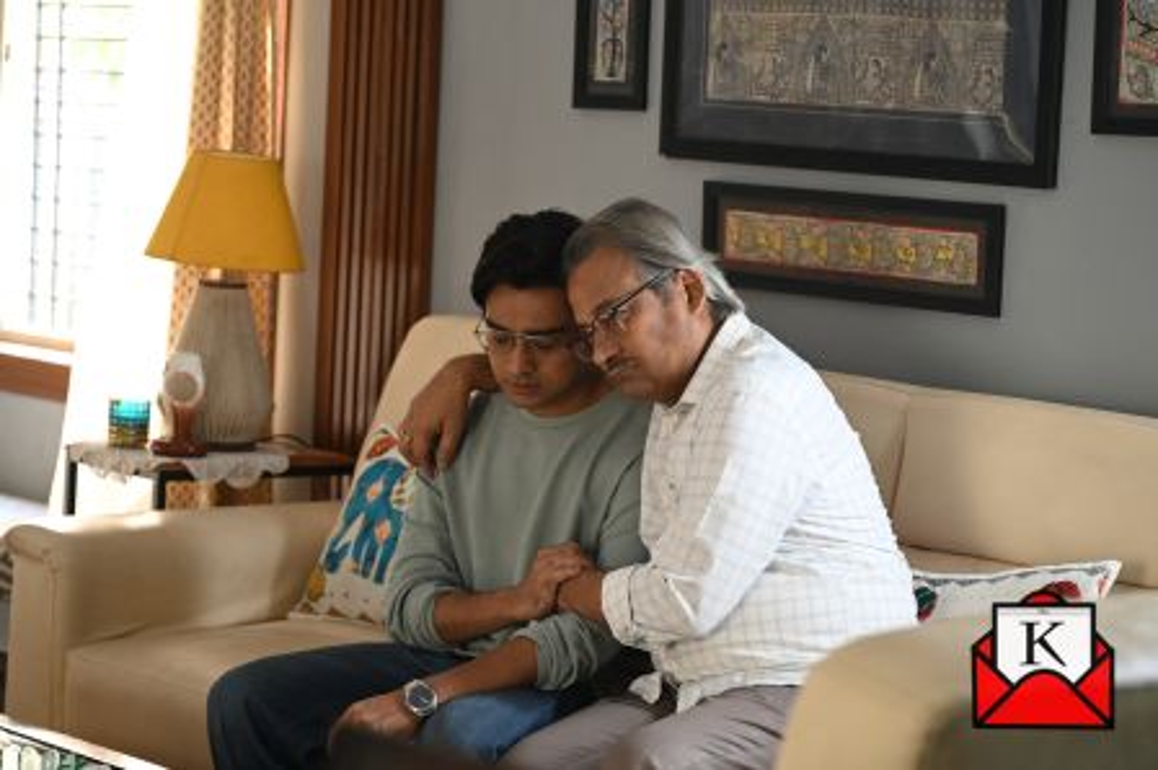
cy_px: 385
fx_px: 2925
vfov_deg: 15.0
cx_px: 579
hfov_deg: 22.4
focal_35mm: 91
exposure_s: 1/50
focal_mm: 91
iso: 2000
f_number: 4
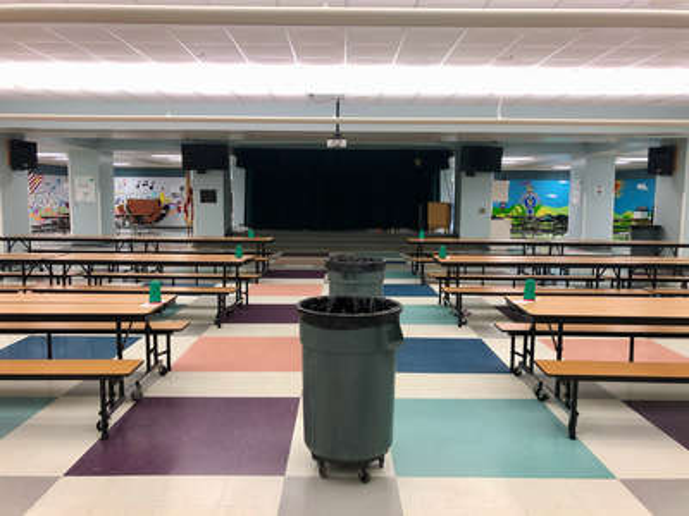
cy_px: 258
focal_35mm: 28
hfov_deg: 63.4
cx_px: 344
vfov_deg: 49.7
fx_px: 557
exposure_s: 1/24
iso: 32
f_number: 1.8
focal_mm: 4
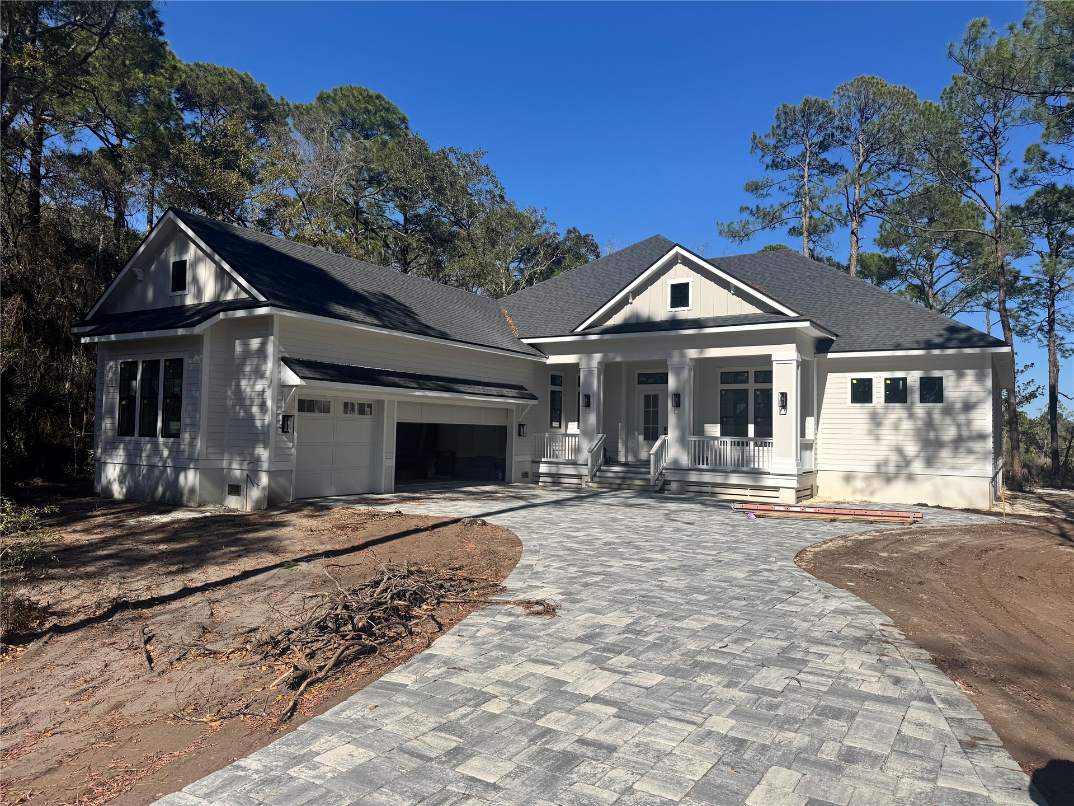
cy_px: 403
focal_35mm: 24
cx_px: 537
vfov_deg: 56.8
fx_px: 745
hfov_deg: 71.6
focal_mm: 6.76
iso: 80
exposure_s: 1/5814
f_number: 1.78
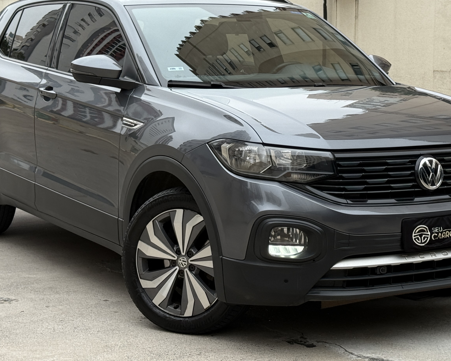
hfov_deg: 23.3
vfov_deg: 18.6
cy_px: 103
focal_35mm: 82
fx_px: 1094
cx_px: 246
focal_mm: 6.76
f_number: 1.78
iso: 64
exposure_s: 1/802
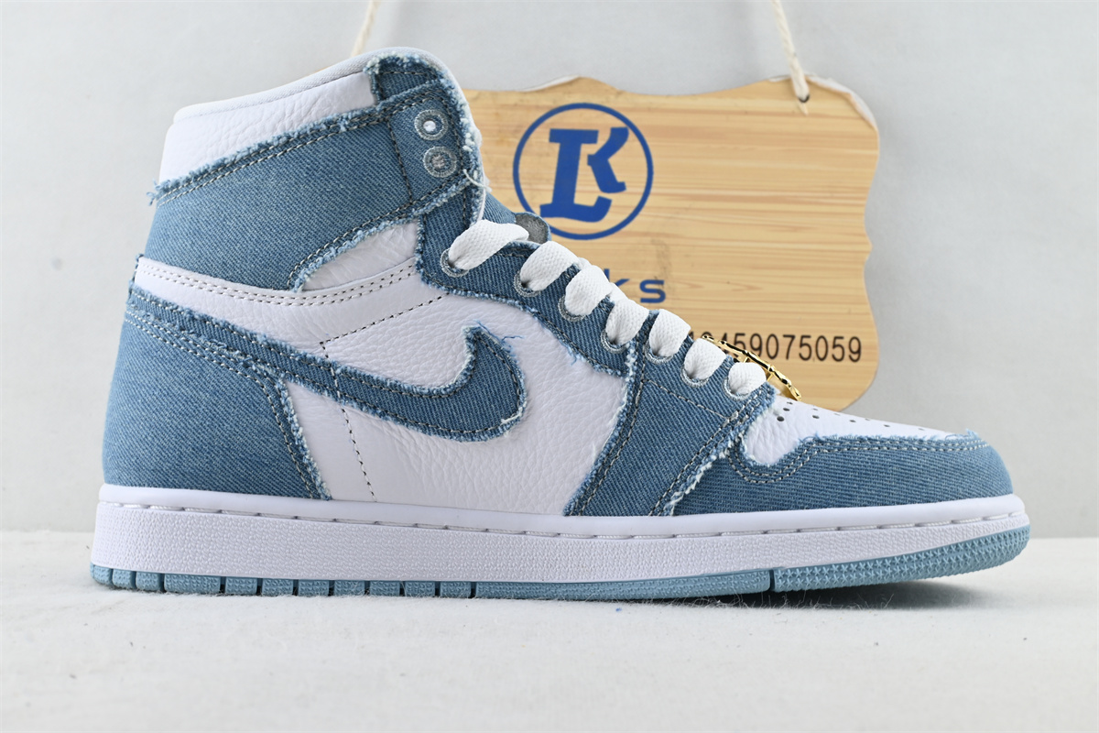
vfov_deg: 32.4
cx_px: 550
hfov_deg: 47.2
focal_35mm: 41
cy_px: 366
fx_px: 1259
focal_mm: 27.5
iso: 100
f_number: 10
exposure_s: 1/13
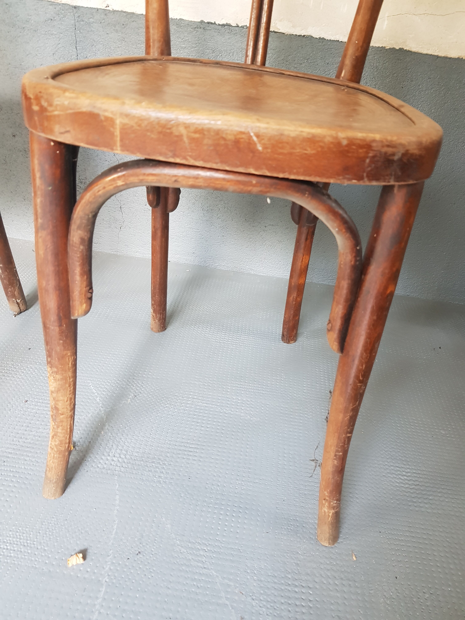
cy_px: 310
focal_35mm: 26
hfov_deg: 53.1
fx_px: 466
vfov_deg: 67.3
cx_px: 232
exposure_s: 1/21
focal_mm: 4.2
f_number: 1.7
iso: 200
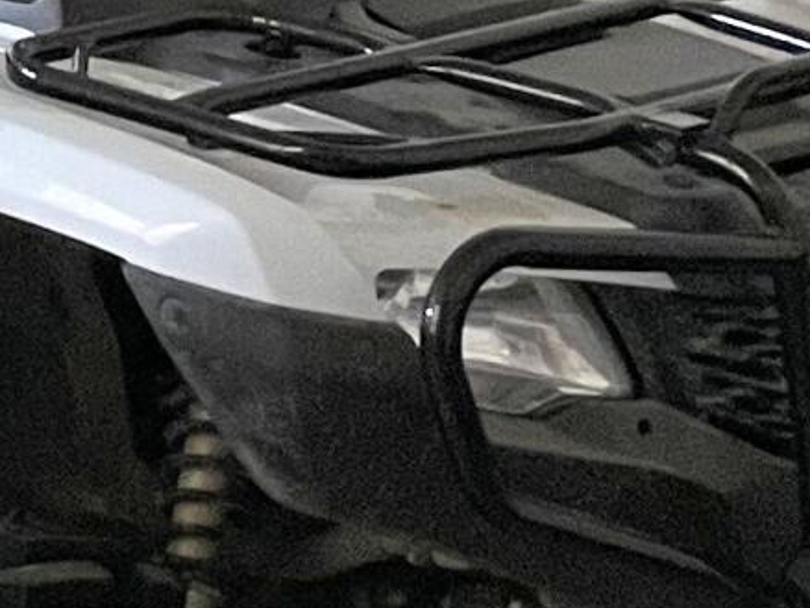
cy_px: -894
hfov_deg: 10.0
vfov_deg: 7.7
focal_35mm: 178
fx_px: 4167
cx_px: -999
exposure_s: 1/60
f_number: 1.6
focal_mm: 4.2
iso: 160
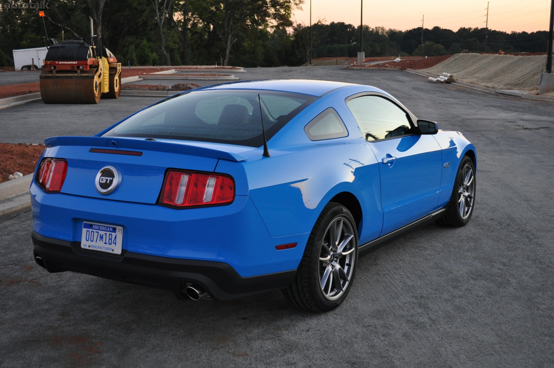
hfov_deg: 41.2
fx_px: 738
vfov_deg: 28.0
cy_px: 184
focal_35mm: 48
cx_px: 277
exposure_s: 1/40
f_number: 4.8
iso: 800
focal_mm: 32
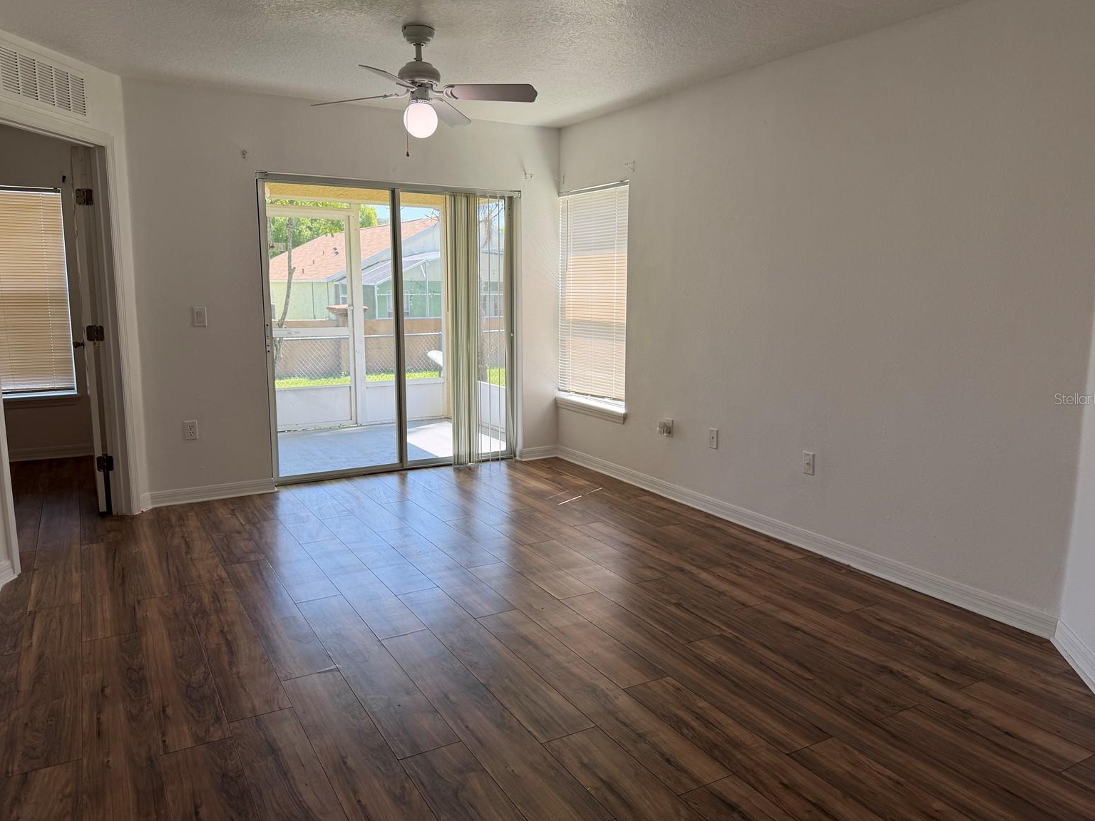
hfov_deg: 69.4
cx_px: 551
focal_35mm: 25
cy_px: 398
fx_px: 791
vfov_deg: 54.9
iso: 100
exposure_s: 1/443
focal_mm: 6.76
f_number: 1.78
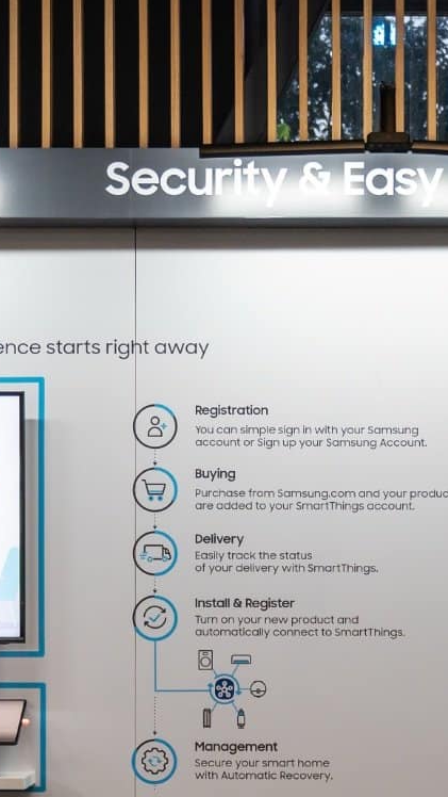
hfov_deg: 10.4
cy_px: 673
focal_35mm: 117
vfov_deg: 18.1
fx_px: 2470
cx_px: 303
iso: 1000
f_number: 4
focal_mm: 38
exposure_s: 1/200
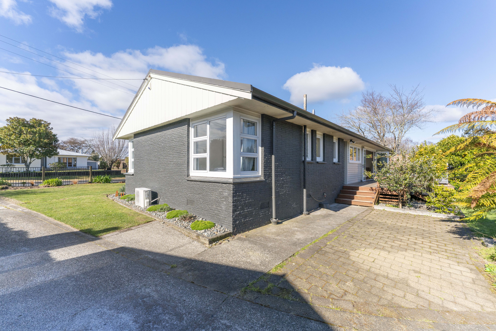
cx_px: 248
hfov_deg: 104.2
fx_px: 193
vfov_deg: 81.2
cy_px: 166
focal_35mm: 14
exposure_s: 1/2000
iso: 640
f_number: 7.1
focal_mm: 14
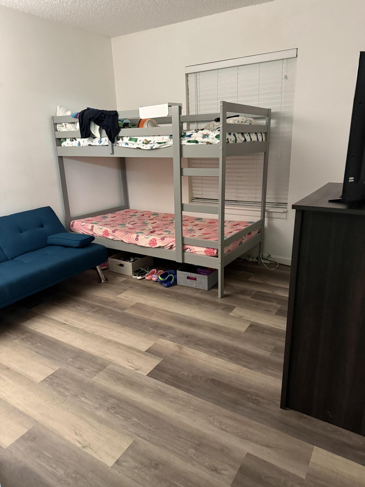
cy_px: 244
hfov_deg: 56.8
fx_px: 337
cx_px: 182
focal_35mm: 24
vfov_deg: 71.6
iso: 1000
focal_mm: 6.76
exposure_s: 1/40
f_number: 1.78
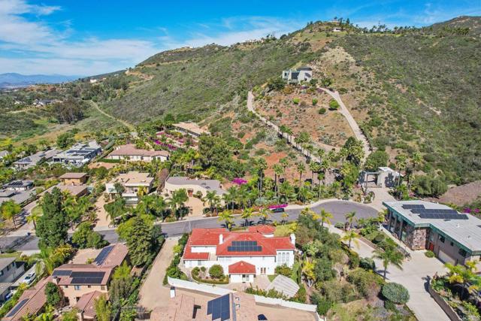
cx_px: 240
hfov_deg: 78.6
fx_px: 294
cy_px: 160
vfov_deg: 57.3
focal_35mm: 22
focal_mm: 8.4
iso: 130
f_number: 2.8
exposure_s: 1/2500
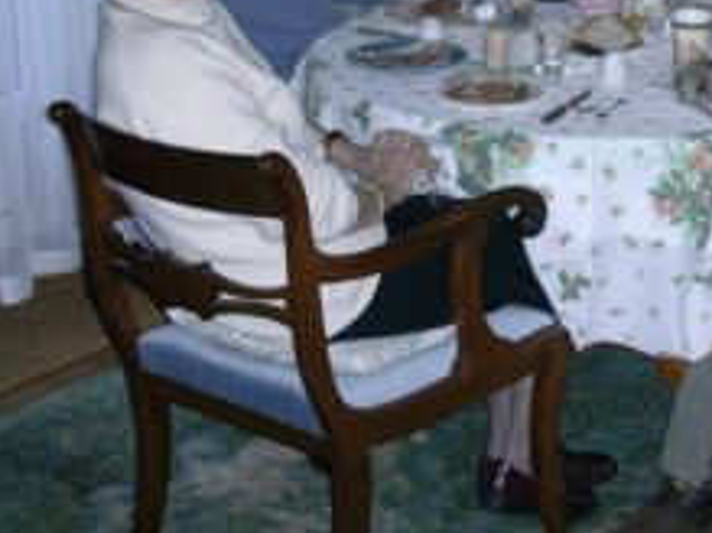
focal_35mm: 81
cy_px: 78
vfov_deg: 18.0
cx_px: 634
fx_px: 1665
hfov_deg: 23.5
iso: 70
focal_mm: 6.7
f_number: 2.9
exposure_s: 1/64
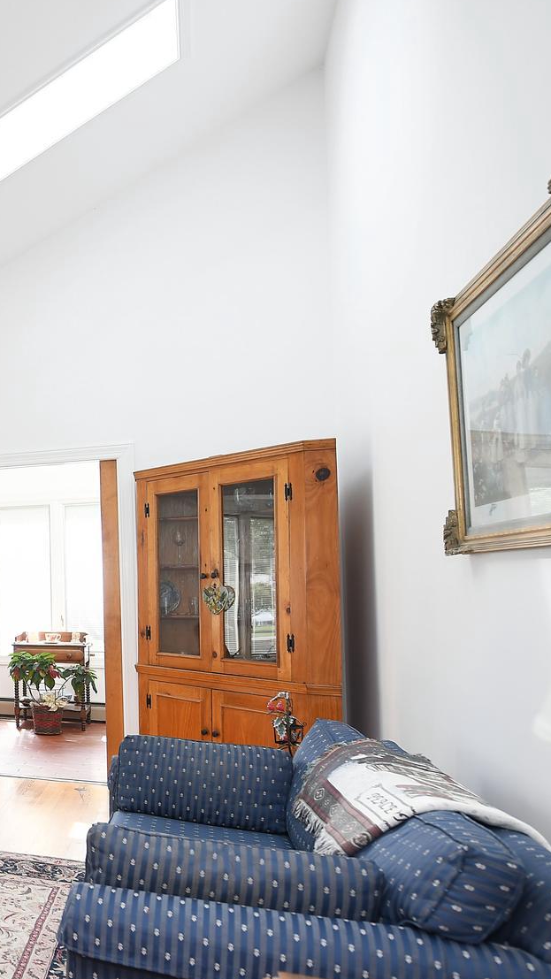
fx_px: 805
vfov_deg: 62.2
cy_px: 577
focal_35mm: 31
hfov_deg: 28.1
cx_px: -233
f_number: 4
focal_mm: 16
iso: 400
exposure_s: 1/200
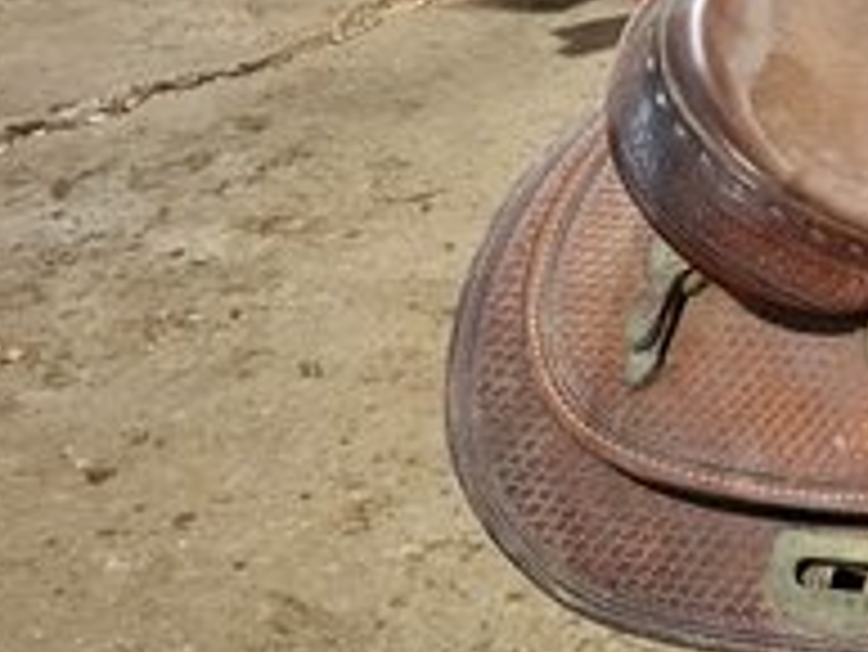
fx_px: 2133
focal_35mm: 85
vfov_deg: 17.1
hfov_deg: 19.8
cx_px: 1315
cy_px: 587
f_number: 1.8
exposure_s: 1/30
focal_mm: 5.4
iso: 500
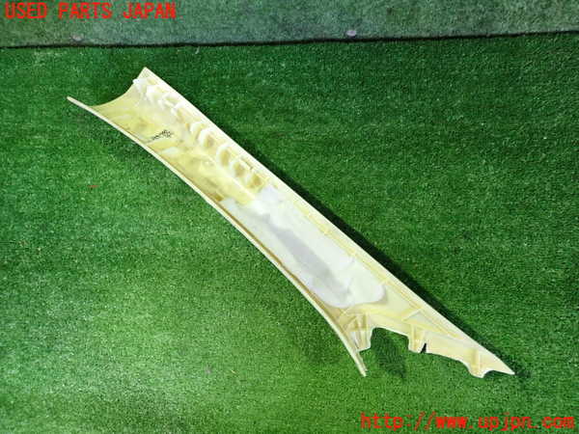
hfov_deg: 69.4
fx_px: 418
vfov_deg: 54.9
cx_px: 290
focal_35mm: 25
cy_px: 217
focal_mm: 4.5
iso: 500
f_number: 2
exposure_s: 1/30
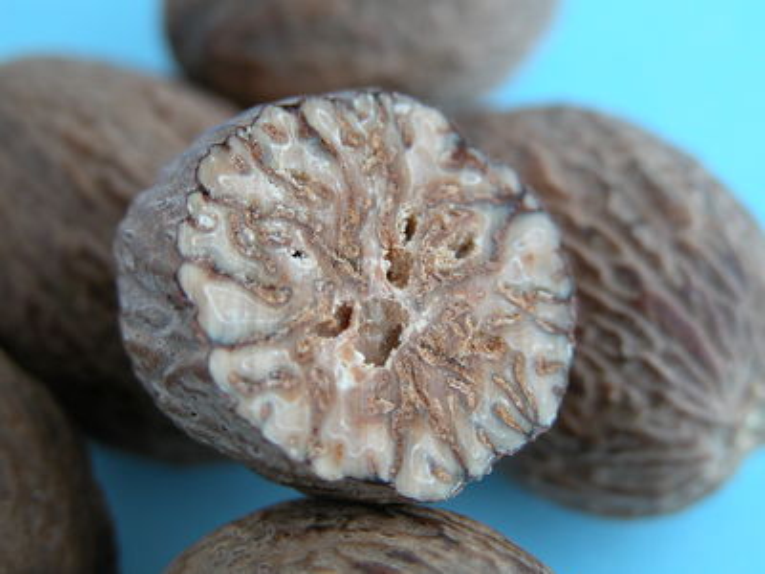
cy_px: 287
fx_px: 2961
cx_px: 382
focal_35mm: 134
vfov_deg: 11.1
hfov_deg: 14.7
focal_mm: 34.7
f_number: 3.8
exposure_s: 1/17.5
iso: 100
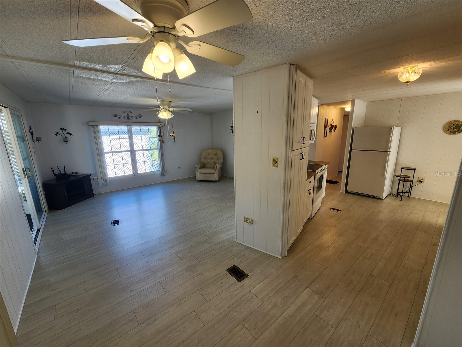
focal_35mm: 13
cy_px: 174
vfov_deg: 89.9
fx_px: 174
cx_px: 231
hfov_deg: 106.2
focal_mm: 2.2
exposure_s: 1/120
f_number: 2.2
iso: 80
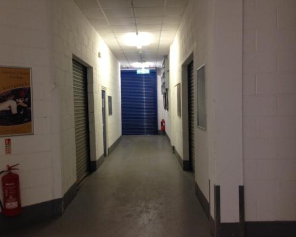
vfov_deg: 42.2
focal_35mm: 35
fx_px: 307
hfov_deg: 51.5
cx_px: 137
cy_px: 120
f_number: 2.4
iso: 100
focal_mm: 4.12
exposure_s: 1/20
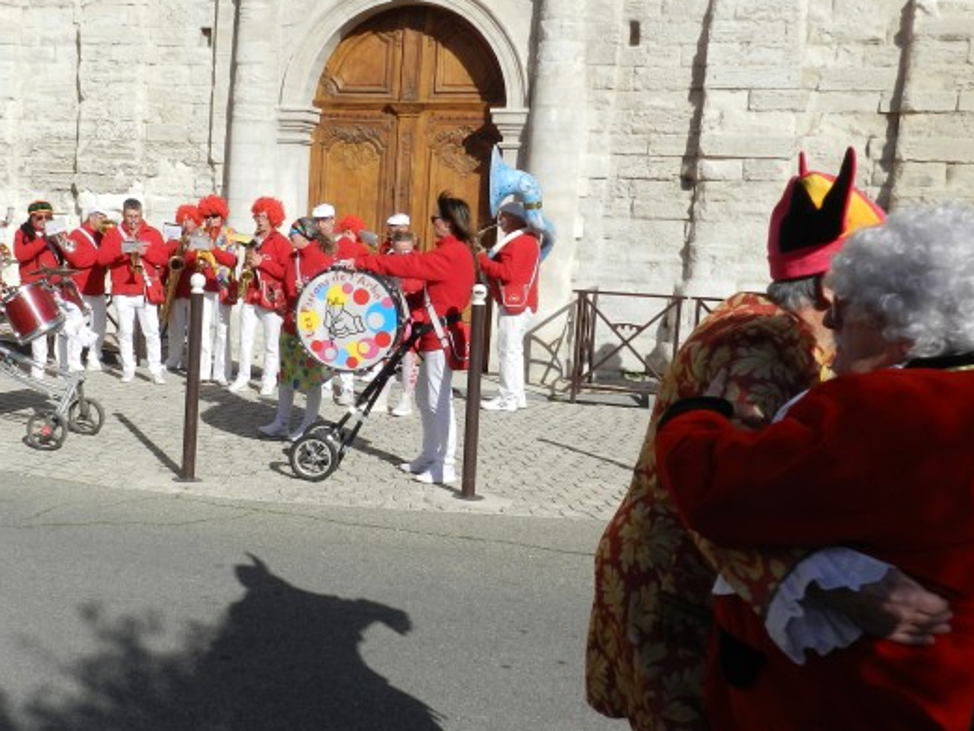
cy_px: 357
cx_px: 262
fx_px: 1210
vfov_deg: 33.6
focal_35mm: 43
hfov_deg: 42.7
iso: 160
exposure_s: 1/1000
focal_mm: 5
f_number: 5
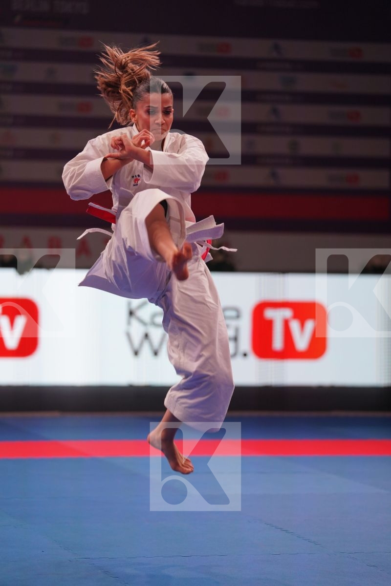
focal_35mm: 132
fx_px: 2150
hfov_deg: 10.4
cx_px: 196
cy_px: 293
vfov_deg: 15.5
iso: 1000
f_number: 2.8
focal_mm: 132
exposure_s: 1/500
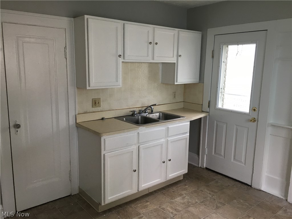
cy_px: 110
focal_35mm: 29
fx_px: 245
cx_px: 146
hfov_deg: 61.7
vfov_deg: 48.2
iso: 40
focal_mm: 4.15
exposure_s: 1/30
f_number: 2.2
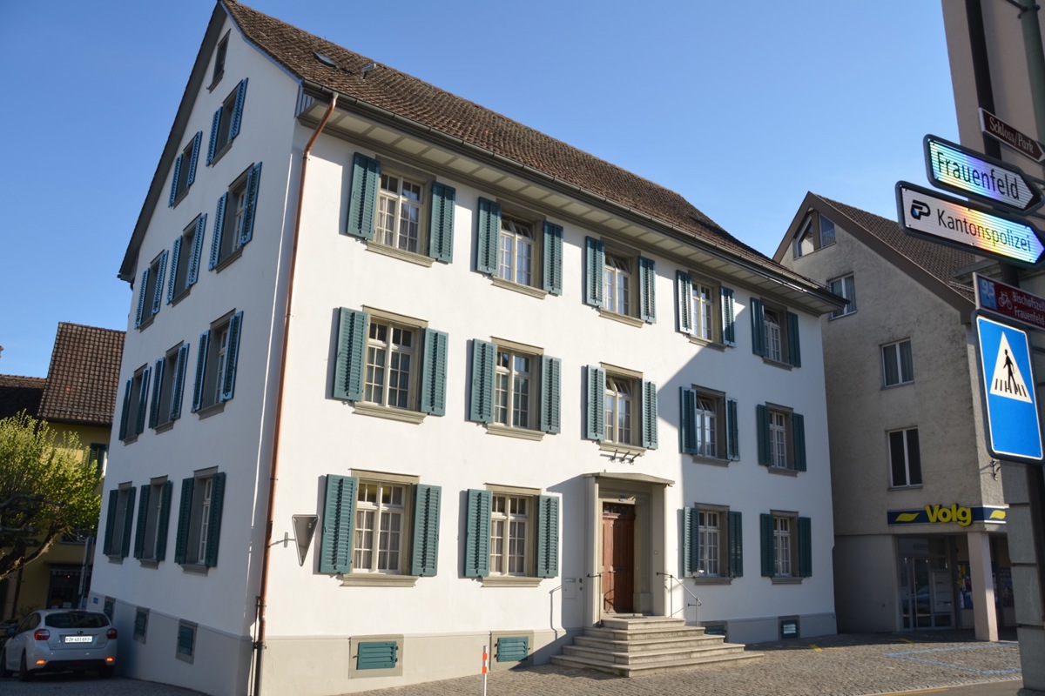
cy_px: 348
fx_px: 784
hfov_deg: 67.4
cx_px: 522
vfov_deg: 47.9
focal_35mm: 27
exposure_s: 1/250
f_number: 6.3
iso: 100
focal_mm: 18
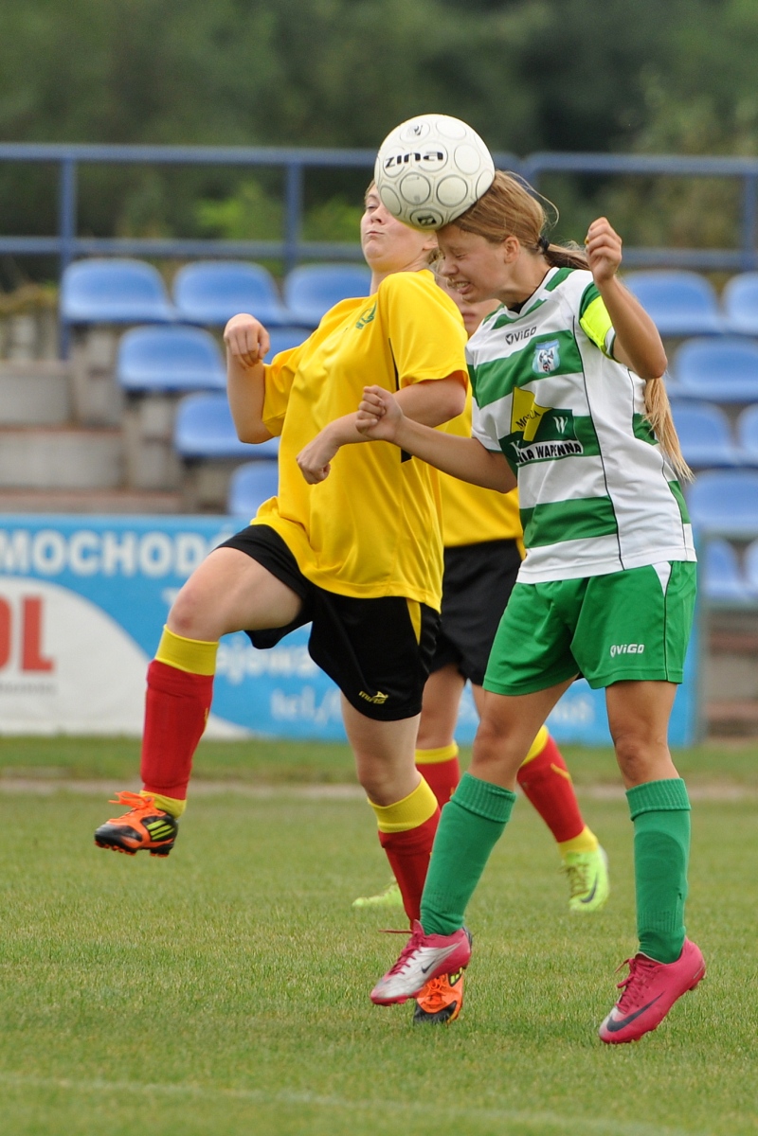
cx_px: 379
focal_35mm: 300
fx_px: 9474
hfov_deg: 4.6
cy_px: 568
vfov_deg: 6.9
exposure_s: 1/800
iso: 200
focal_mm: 200
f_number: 3.5
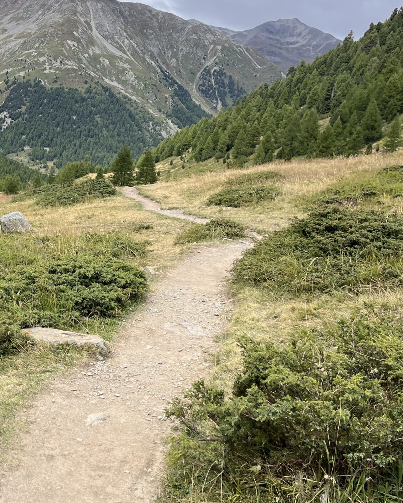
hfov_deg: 30.4
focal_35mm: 46
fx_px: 686
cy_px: 231
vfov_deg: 40.3
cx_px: -3
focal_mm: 5.1
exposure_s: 1/1862
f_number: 1.6
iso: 50
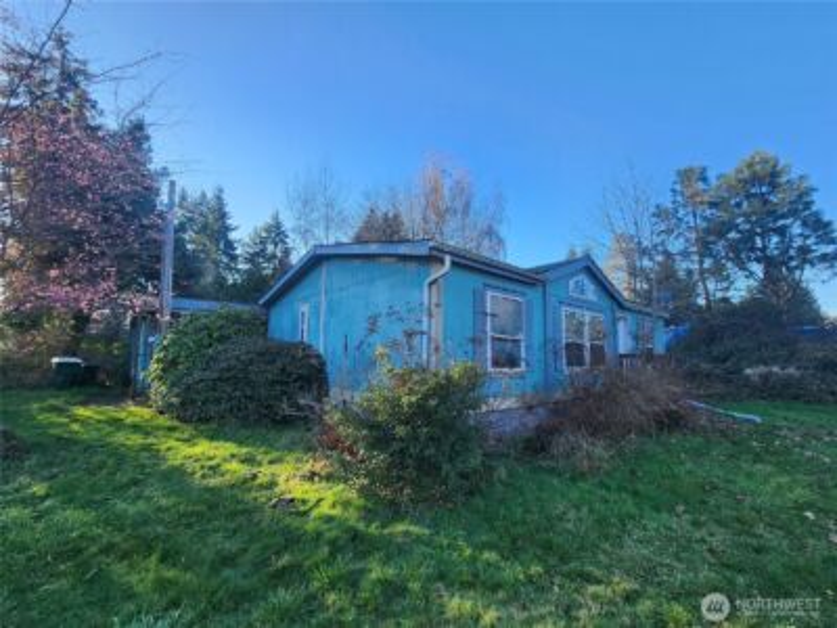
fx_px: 314
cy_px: 314
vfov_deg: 89.9
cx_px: 418
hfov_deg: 106.2
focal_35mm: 13
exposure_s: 1/319
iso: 50
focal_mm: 2.2
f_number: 2.2
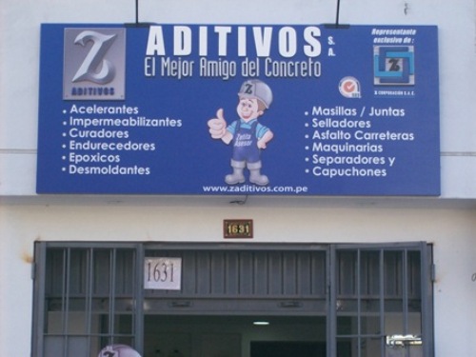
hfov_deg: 18.2
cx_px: 238
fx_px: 1485
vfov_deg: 13.7
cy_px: 178
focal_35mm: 108
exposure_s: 1/257
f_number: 4.8
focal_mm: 18
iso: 131
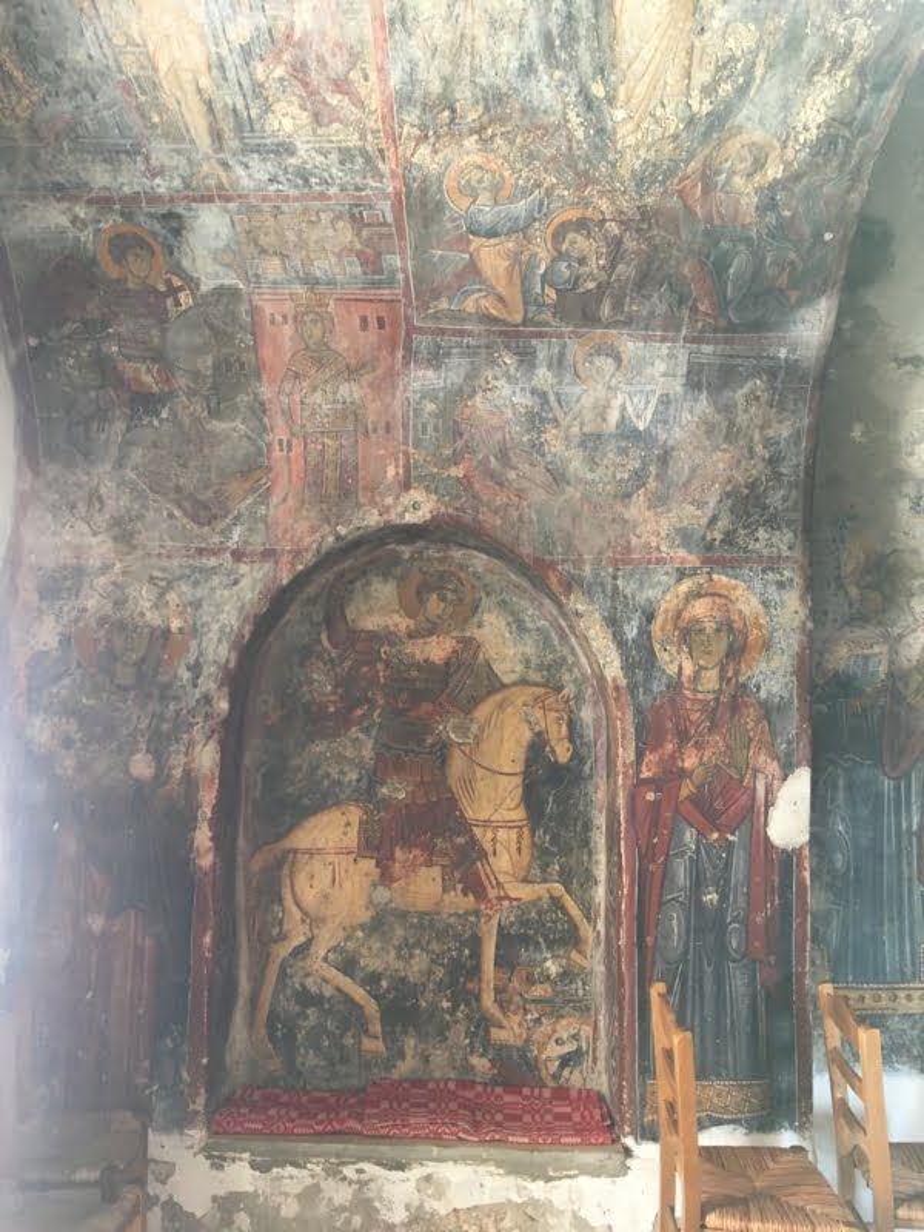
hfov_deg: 48.2
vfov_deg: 61.7
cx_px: 462
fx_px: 1032
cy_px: 616
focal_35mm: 29
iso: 160
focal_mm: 4.2
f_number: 2.2
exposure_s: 1/33
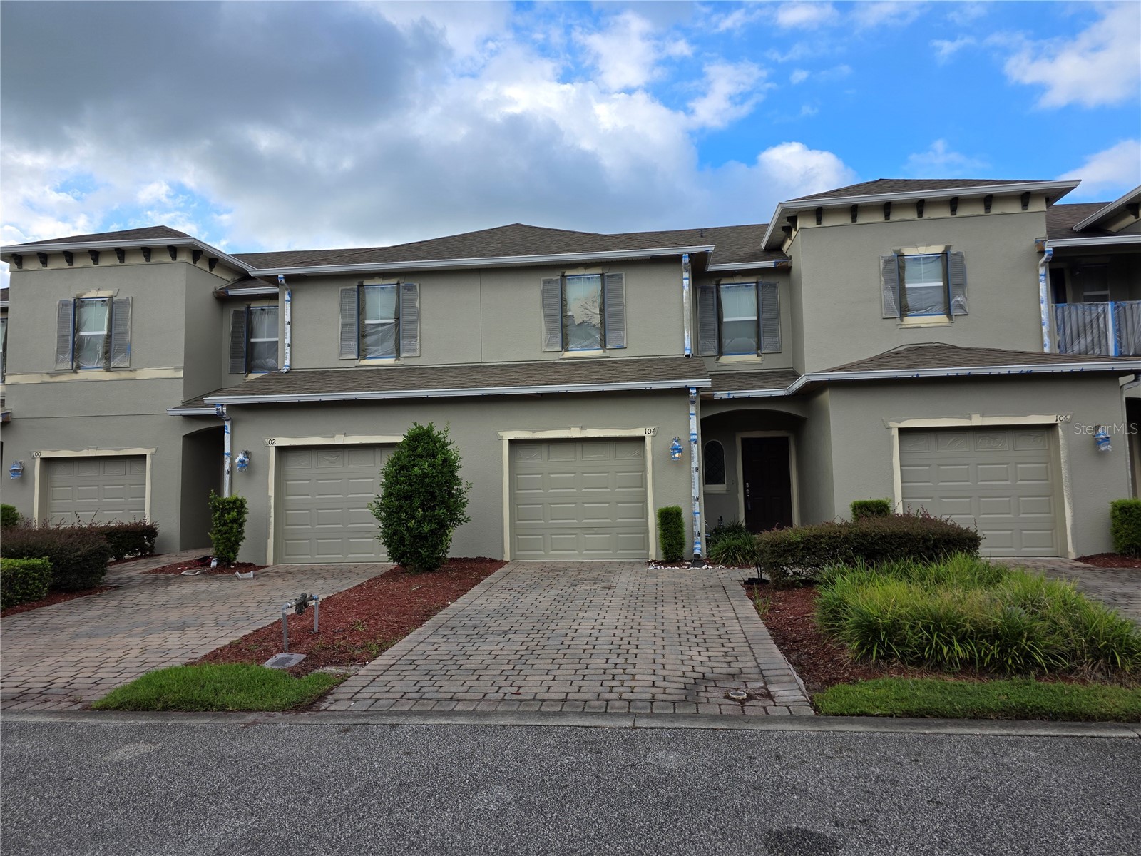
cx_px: 570
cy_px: 428
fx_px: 758
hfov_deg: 73.9
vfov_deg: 58.9
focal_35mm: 23
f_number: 1.7
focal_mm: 6.3
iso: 80
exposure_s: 1/2333
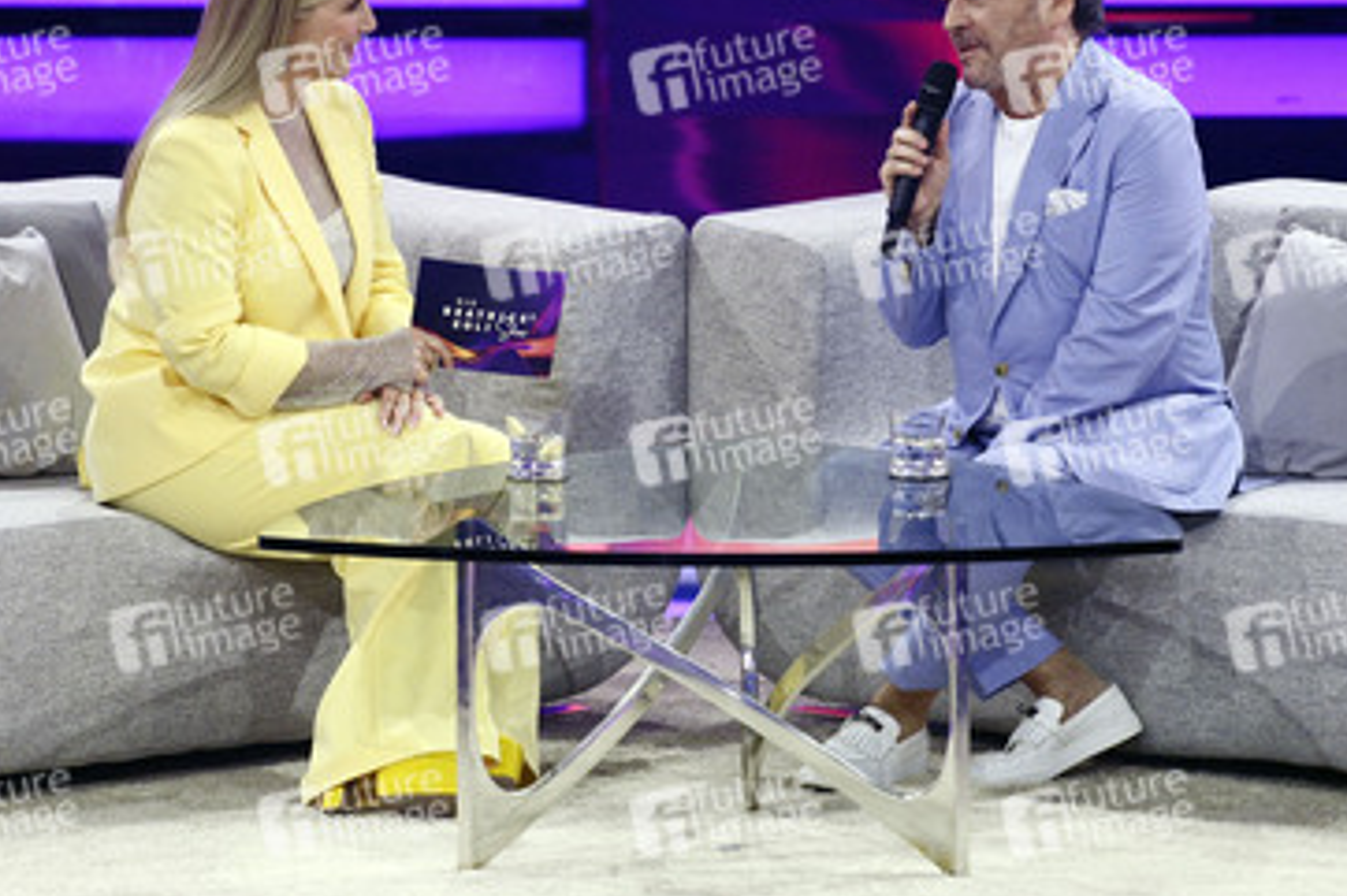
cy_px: 349
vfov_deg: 2.8
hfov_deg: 4.1
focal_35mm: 498
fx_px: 18624
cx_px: 627
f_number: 5.6
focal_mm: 400
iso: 4000
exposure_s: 1/250
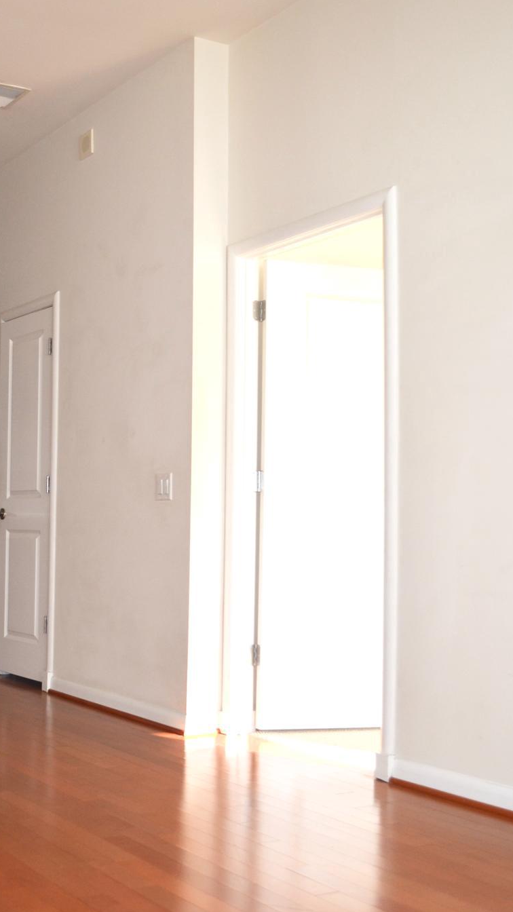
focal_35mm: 43
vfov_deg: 47.4
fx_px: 1040
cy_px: 457
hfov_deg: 26.3
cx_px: 2
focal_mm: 18
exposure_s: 1/125
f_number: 3.5
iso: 320
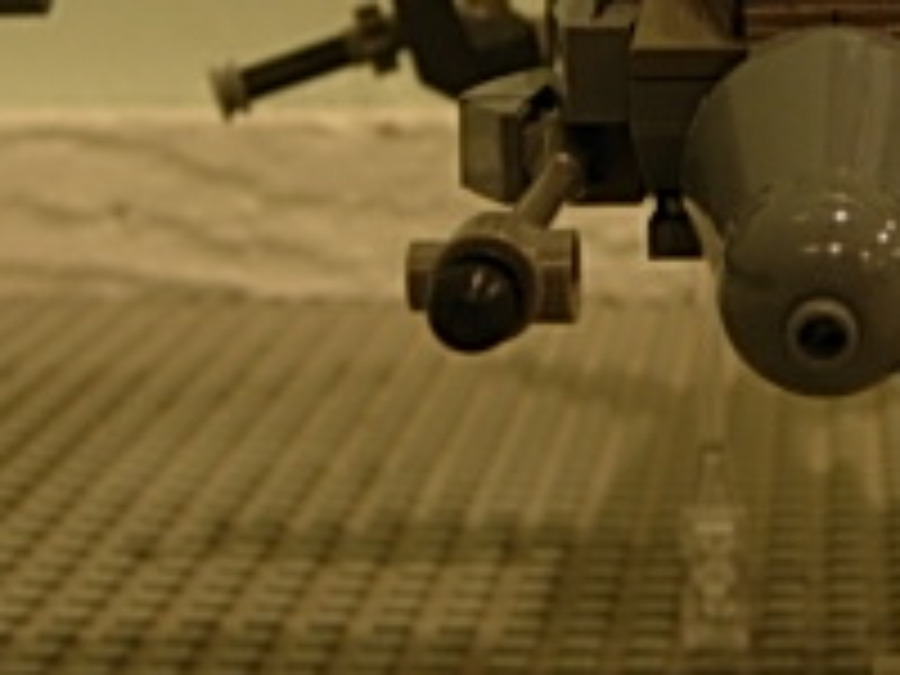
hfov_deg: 16.9
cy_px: 0
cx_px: 806
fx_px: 2990
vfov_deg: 12.7
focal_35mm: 115
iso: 66
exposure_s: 1/4
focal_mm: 7.5
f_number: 2.7
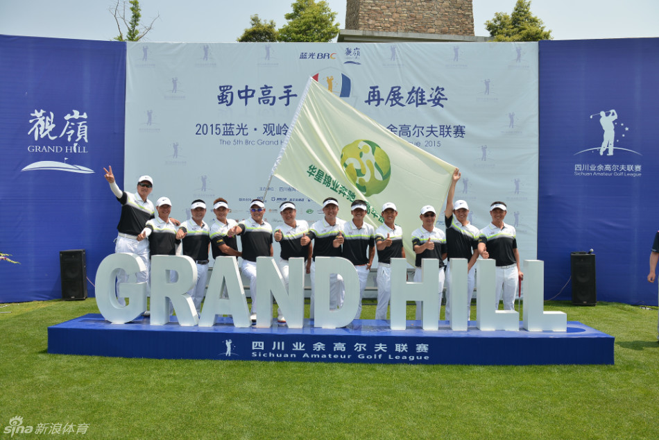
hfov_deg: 69.4
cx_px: 330
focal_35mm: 26
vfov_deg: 49.6
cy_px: 220
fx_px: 476
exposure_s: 1/320
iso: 100
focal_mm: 26
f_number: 7.1
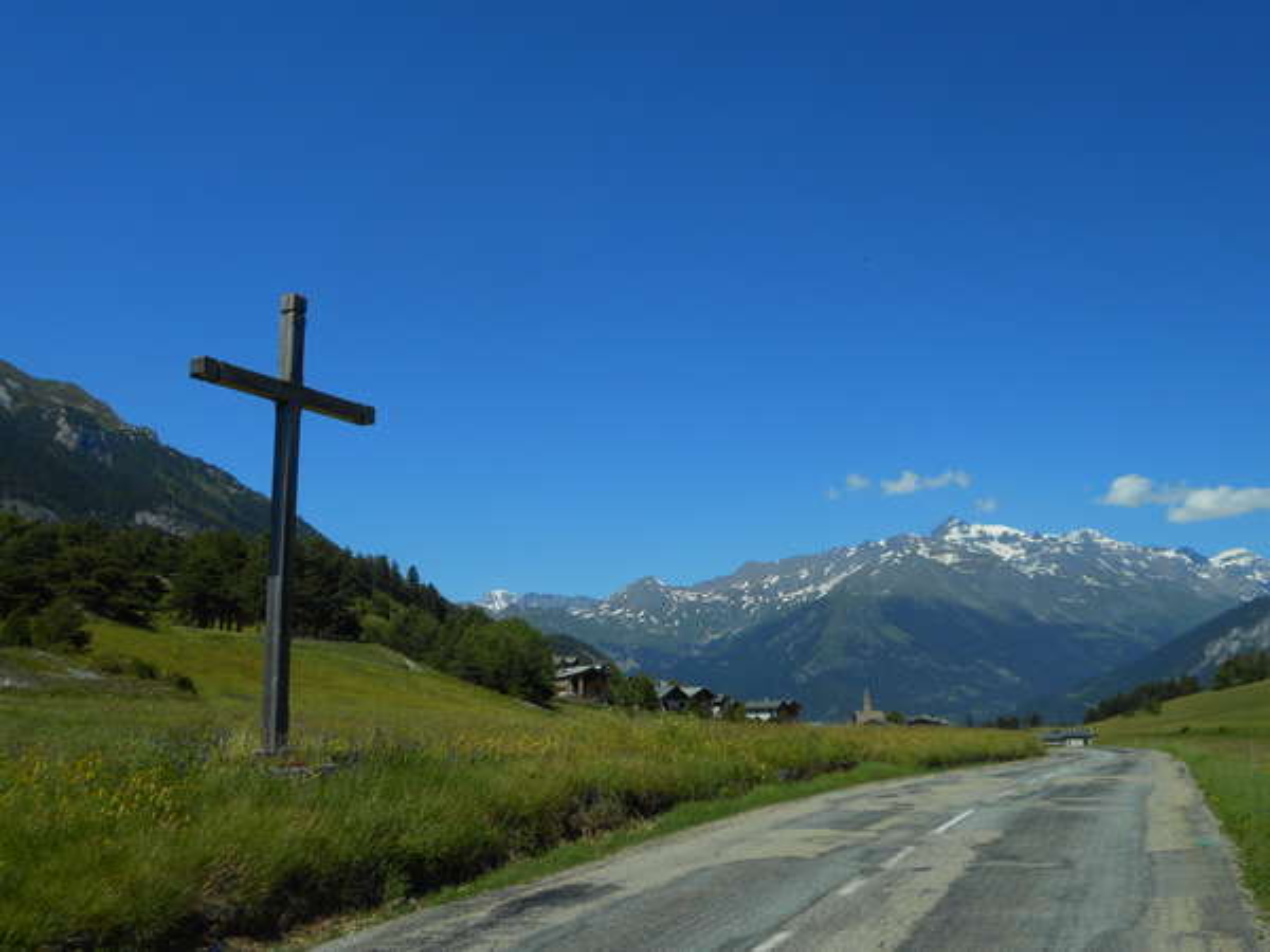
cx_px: 635
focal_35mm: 34
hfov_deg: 54.0
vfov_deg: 41.8
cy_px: 476
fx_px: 1247
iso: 80
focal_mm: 6
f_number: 4.2
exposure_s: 1/1250
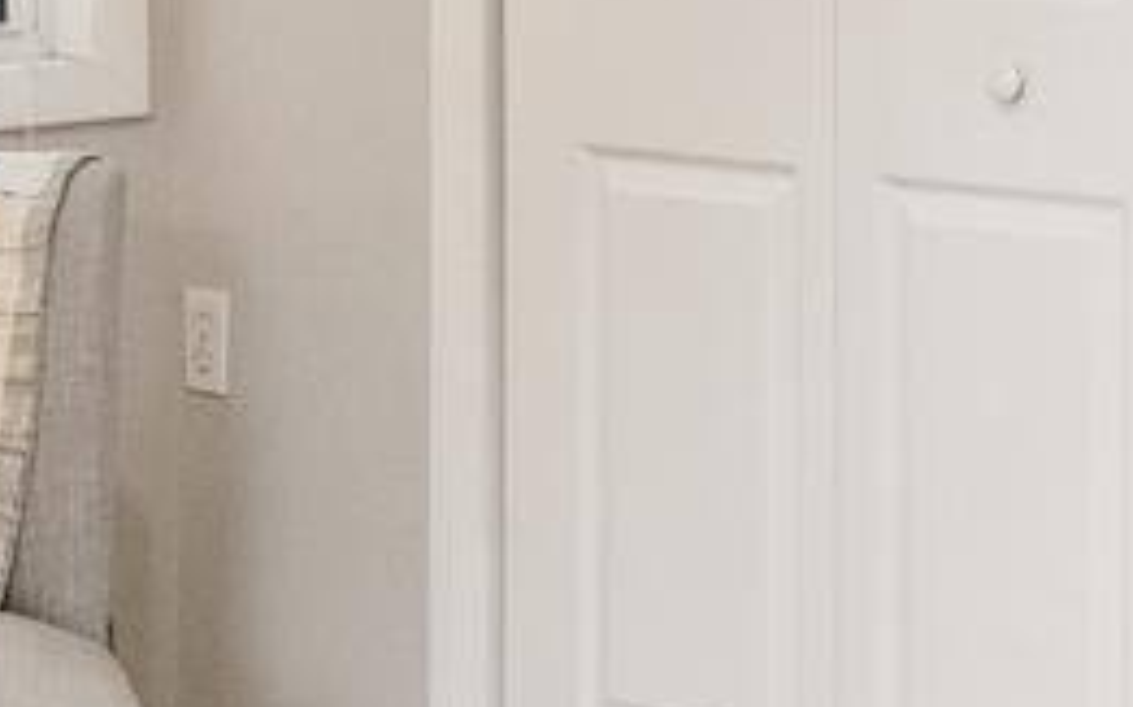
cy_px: -336
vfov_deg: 9.9
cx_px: 838
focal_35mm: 128
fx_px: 3952
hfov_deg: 16.2
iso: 400
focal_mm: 16
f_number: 8
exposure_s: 1/13
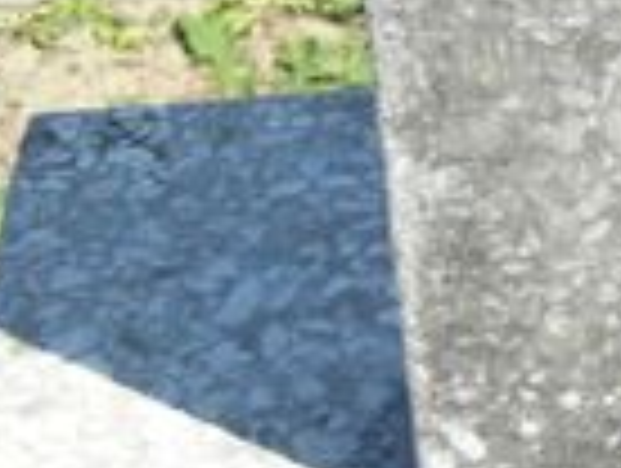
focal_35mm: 227
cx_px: 1408
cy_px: -346
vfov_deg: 6.4
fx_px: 4079
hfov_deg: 8.1
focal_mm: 10.6
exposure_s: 1/1500
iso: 80
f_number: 2.6
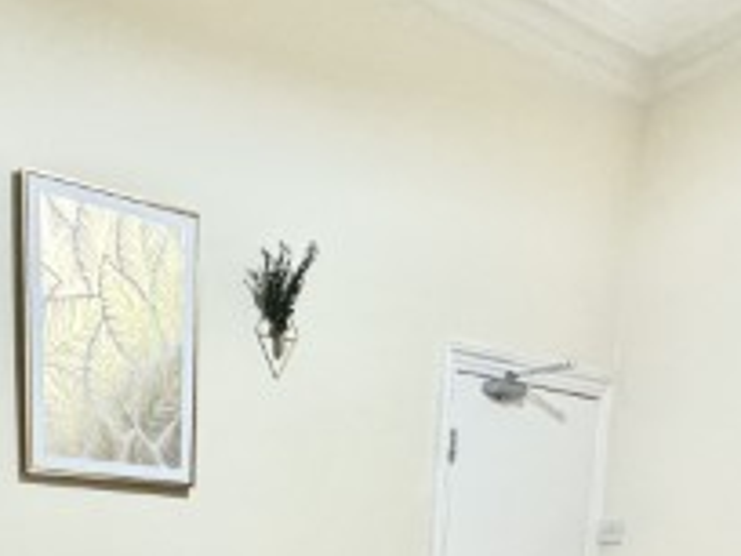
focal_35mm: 44
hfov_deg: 41.9
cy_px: 807
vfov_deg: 25.7
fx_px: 942
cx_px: 200
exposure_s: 1/50
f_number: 2.2
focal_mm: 2.22
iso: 500
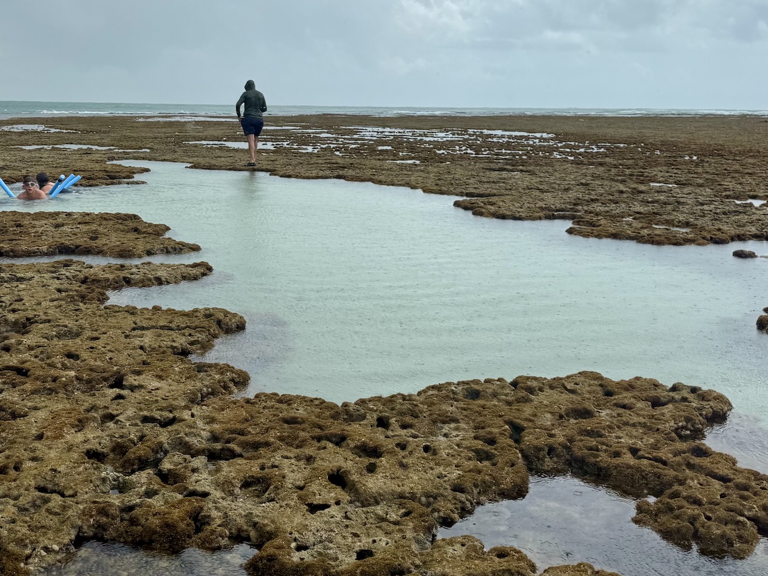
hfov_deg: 43.6
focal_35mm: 43
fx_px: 954
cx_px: 303
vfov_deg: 33.3
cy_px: 191
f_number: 1.78
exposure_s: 1/6173
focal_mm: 6.76
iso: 80
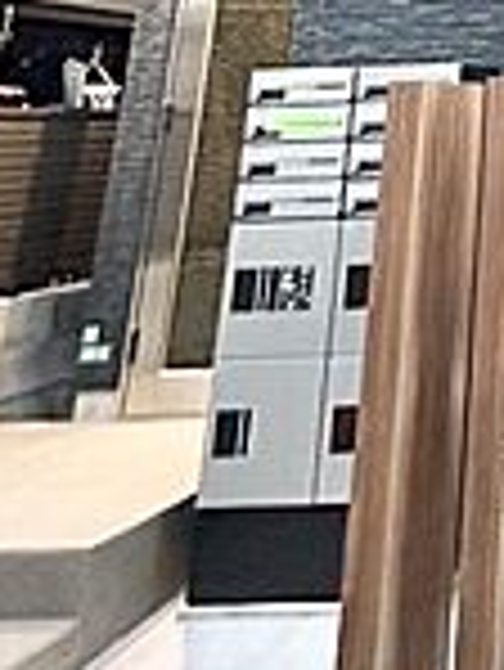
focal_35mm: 45
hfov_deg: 25.5
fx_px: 872
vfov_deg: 29.4
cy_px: -288
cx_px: 724
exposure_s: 1/60
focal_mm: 2.22
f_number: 2.2
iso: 1000
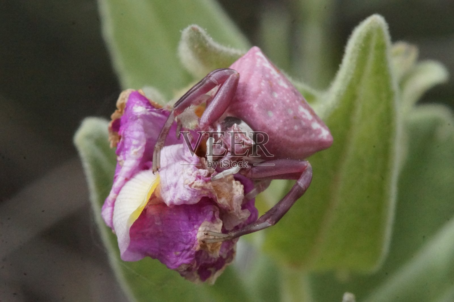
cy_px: 151
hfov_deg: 13.7
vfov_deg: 9.2
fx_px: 1892
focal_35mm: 150
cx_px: 227
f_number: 16
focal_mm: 100
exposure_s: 1/500
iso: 4000
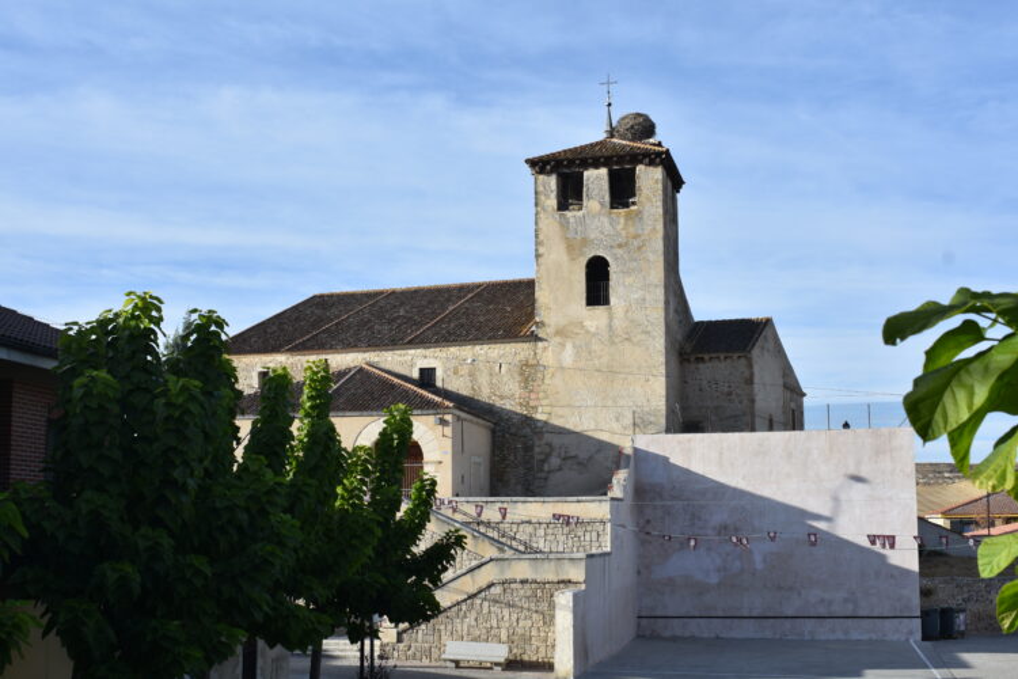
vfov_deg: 28.9
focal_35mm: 46
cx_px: 509
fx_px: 1315
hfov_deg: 42.3
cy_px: 340
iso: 100
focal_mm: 31
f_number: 7.1
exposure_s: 1/200
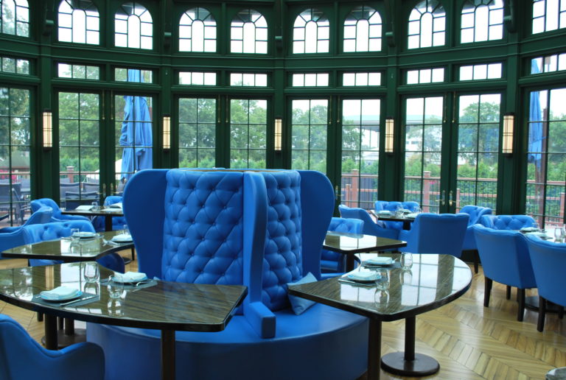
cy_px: 190
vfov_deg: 40.2
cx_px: 283
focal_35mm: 33
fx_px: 520
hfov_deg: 57.1
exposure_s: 1/125
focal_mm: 22
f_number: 5.6
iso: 200
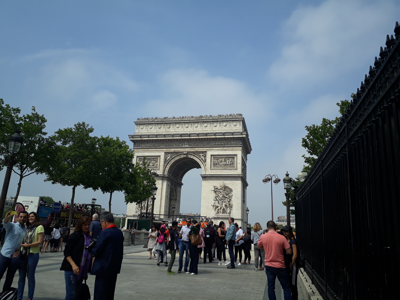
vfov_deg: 51.4
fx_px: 312
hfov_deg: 65.3
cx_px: 200
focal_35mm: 27
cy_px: 150
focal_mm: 3.6
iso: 40
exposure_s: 1/2347
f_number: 1.9
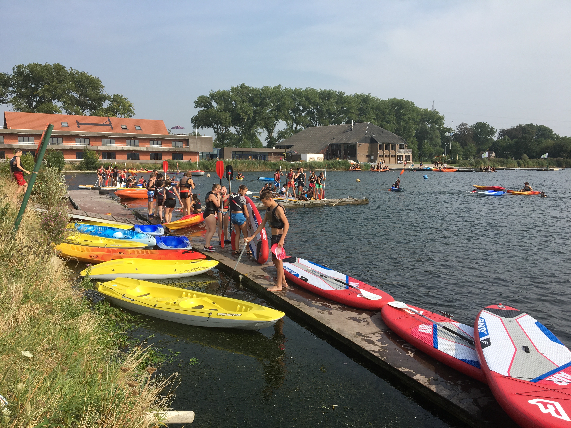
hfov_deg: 61.7
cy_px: 214
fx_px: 478
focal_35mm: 29
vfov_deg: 48.2
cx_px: 286
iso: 25
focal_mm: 4.15
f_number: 2.2
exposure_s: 1/1538
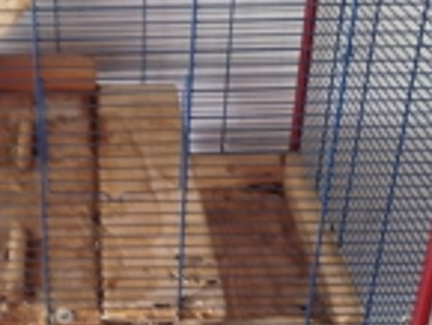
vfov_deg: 22.3
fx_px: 824
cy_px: 155
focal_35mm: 66
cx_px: 107
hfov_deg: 28.9
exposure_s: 1/33
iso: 100
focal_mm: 5.31
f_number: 1.7
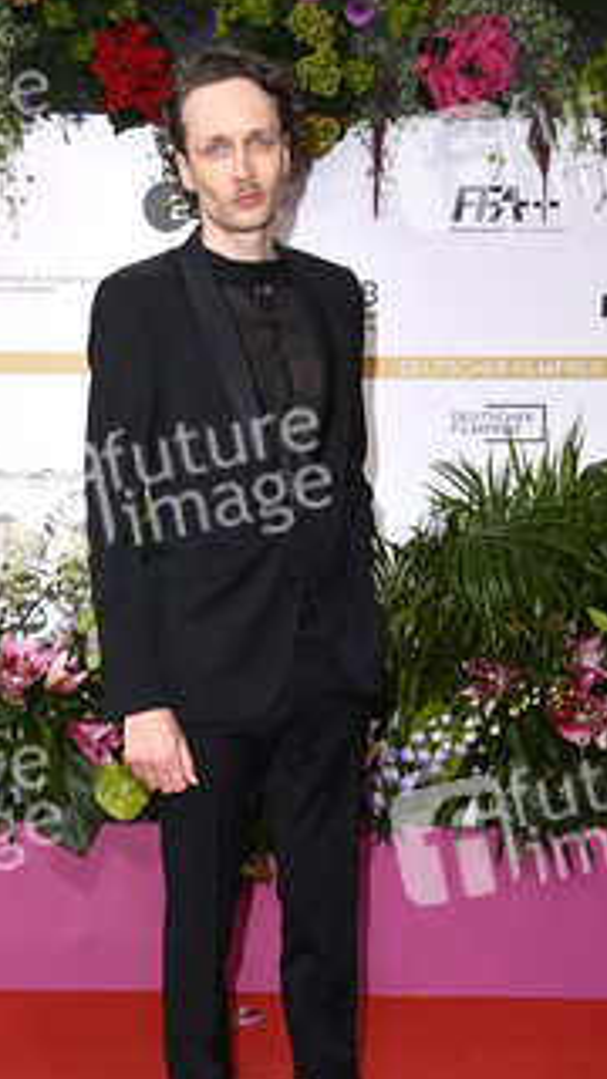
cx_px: 256
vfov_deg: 30.9
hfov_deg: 17.7
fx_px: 1946
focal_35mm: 68
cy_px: 658
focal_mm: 52
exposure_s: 1/250
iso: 400
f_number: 5.6
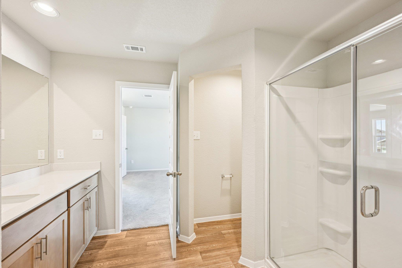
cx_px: 201
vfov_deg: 77.3
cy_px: 134
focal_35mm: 15
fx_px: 167
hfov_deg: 100.4
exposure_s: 1/15
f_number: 6.7
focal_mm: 15
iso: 400
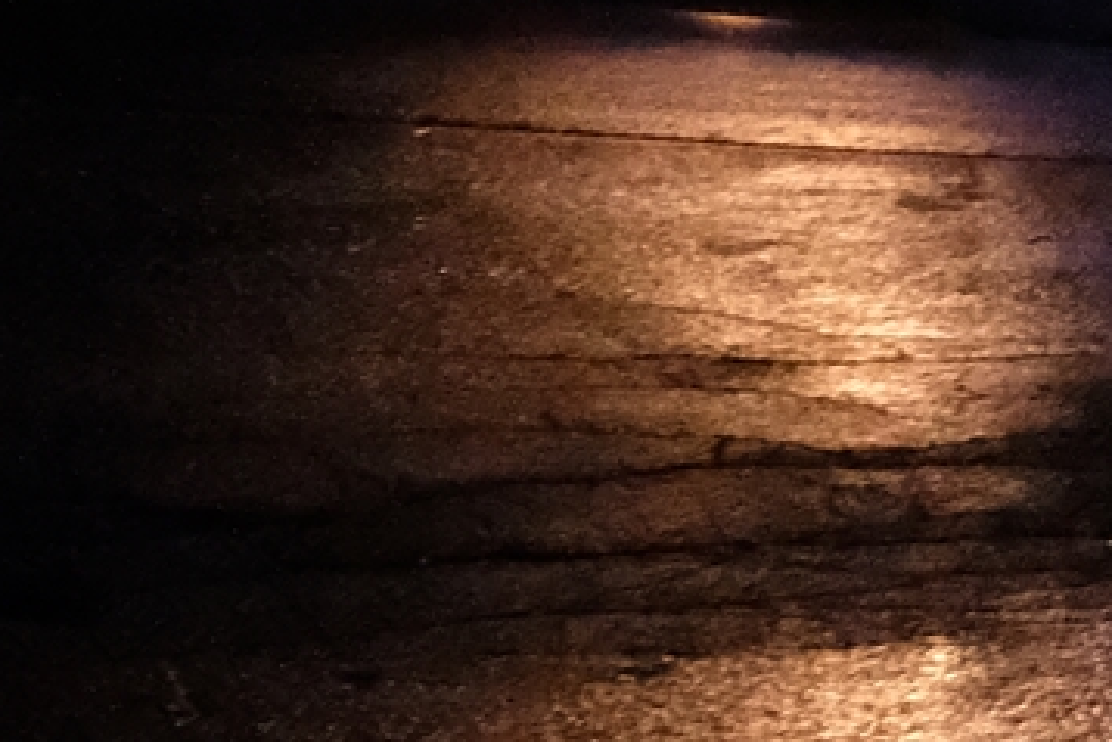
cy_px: -146
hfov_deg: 11.8
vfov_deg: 9.0
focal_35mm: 150
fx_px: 4635
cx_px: 2413
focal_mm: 18.5
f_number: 16
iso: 25600
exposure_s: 1/20
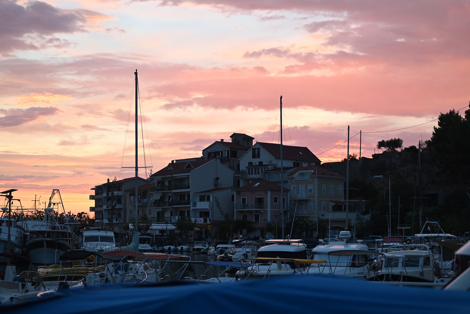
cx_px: 235
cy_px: 157
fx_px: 914
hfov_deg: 28.8
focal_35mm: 70
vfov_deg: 19.5
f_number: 4.5
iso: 640
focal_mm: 70
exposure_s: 1/250
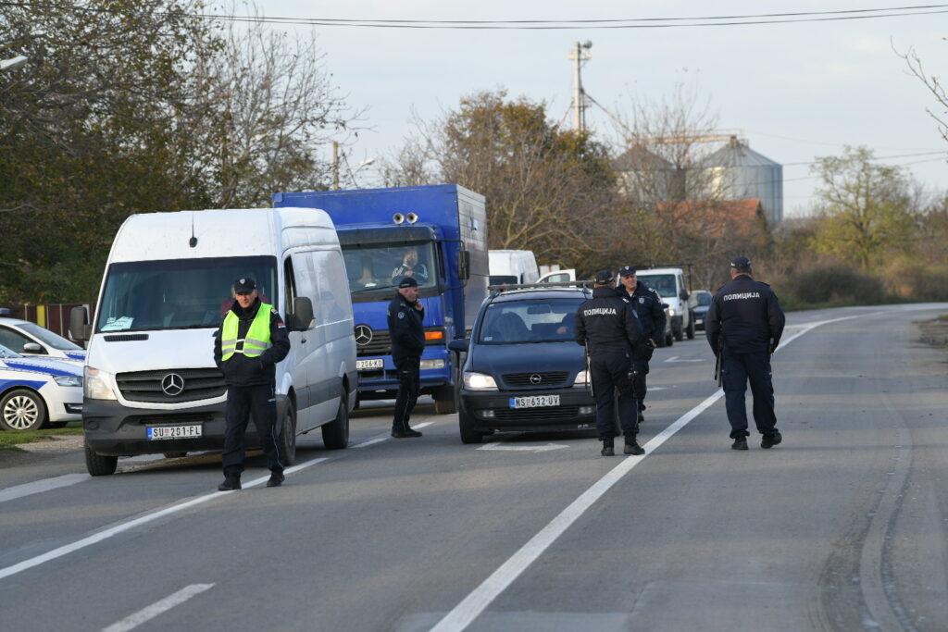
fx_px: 4477
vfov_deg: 8.1
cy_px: 316
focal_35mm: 170
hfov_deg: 12.1
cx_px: 474
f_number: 5.6
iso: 250
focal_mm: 170
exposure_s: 1/250
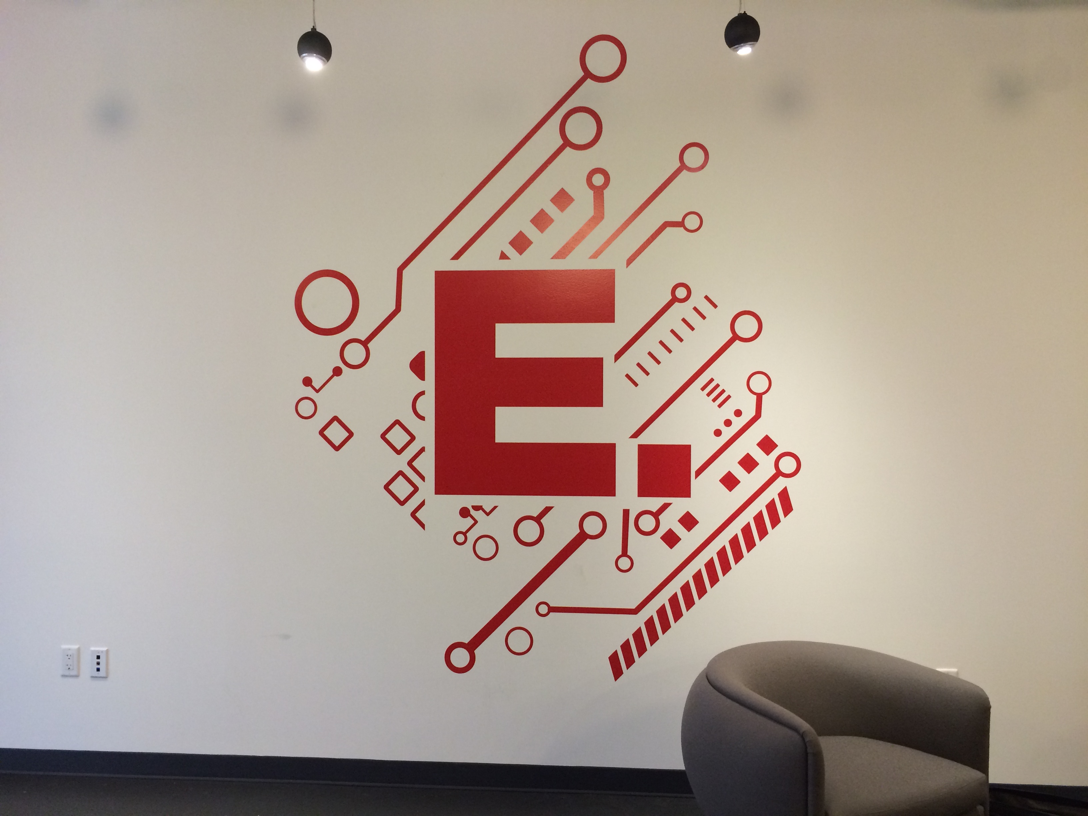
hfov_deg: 61.7
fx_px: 911
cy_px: 408
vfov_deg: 48.2
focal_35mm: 29
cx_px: 544
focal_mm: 4.15
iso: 125
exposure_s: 1/30
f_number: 2.2
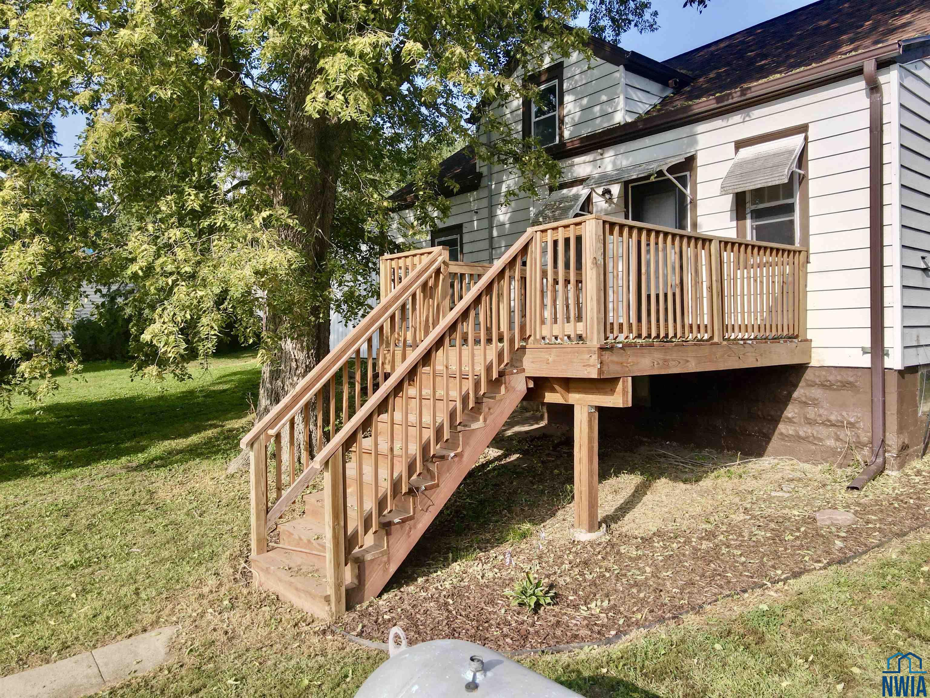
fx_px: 645
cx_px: 465
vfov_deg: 56.8
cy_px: 349
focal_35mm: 24
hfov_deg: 71.6
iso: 100
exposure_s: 1/25
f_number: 2.8
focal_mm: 4.5
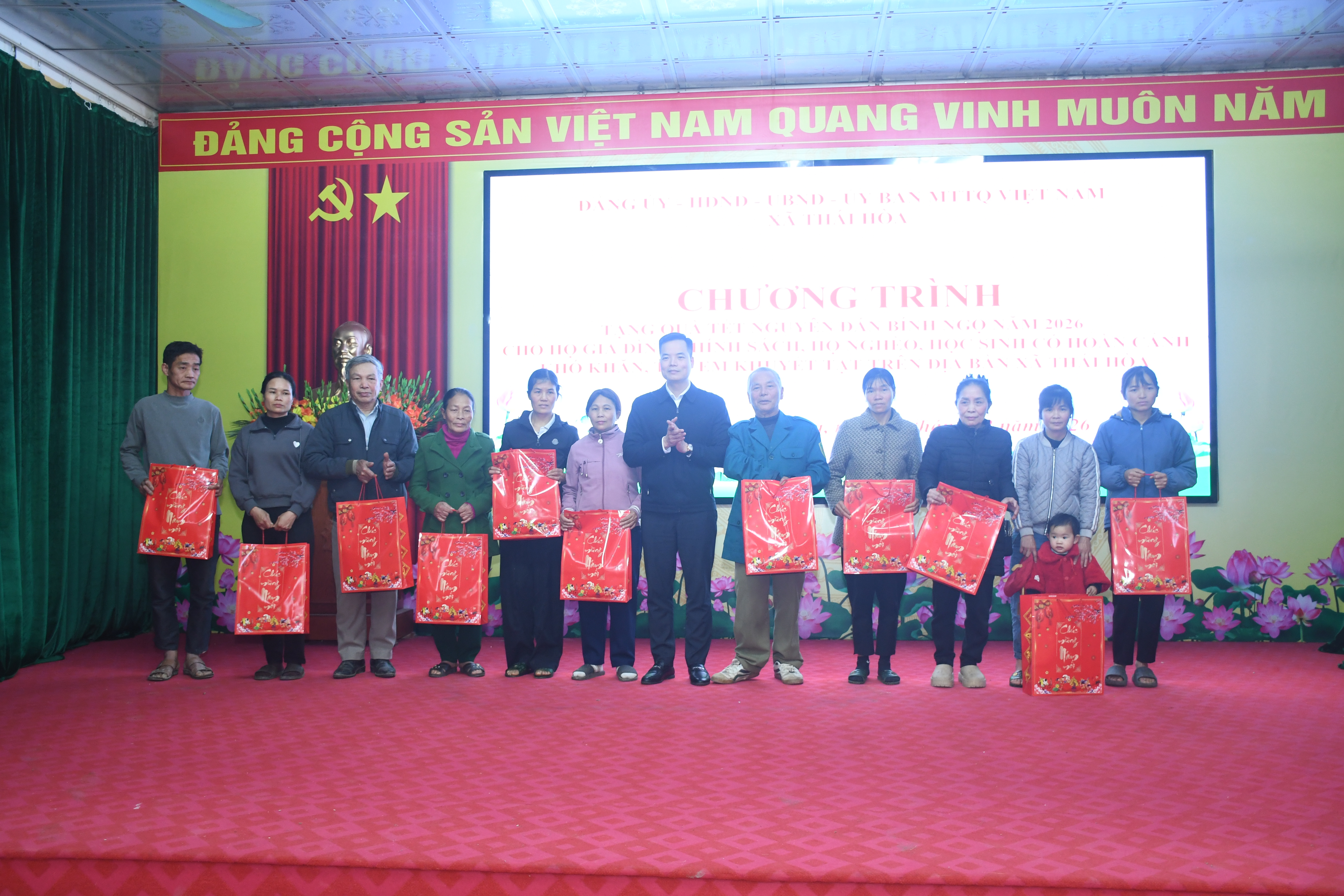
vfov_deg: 40.0
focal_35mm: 33
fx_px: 1232
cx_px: 672
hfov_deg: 57.2
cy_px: 448
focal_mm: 22
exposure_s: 1/80
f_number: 3.5
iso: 1000
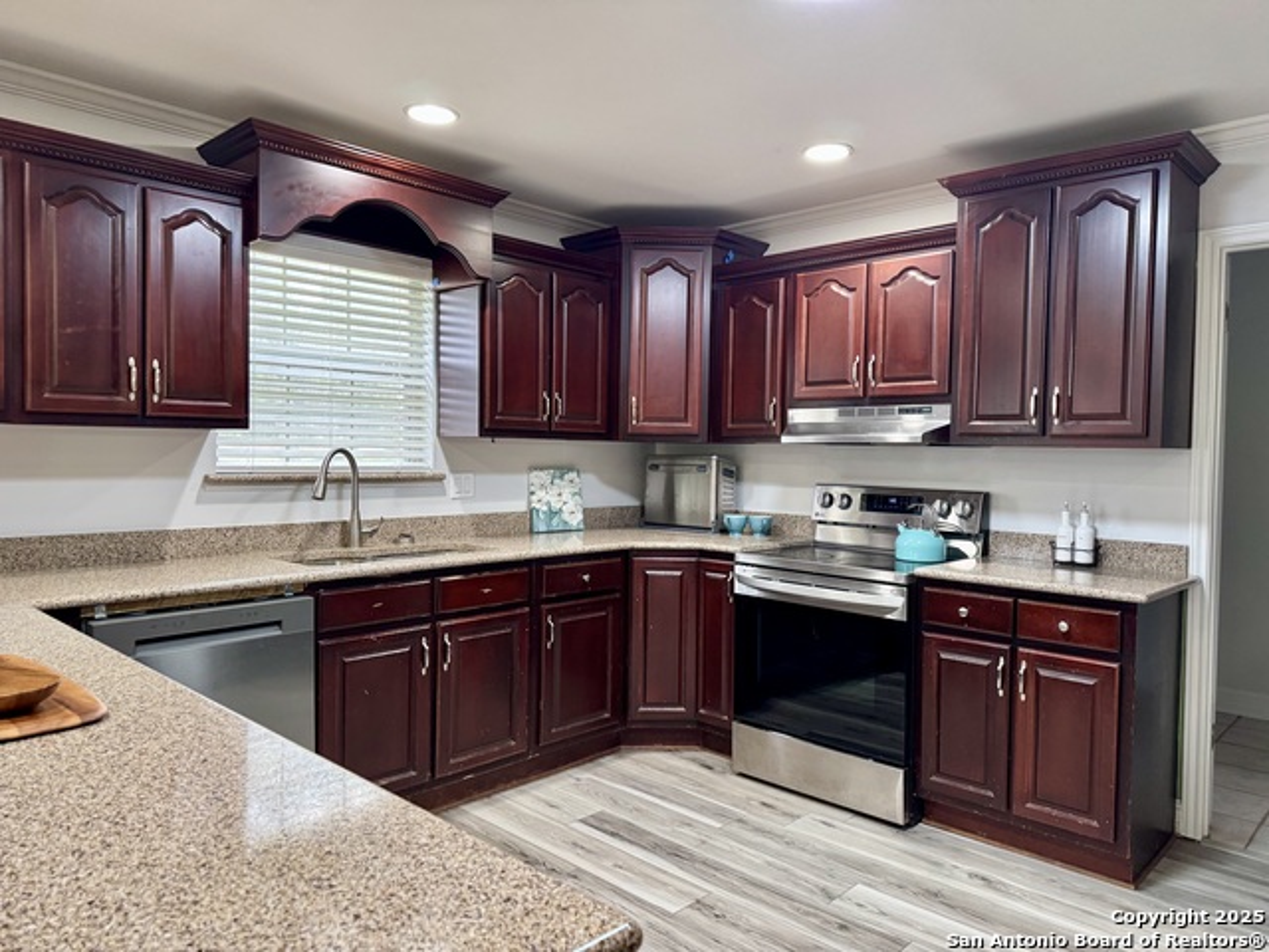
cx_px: 634
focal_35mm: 24
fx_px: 880
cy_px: 476
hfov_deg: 71.6
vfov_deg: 56.8
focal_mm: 6.76
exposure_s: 1/60
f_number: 1.78
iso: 320
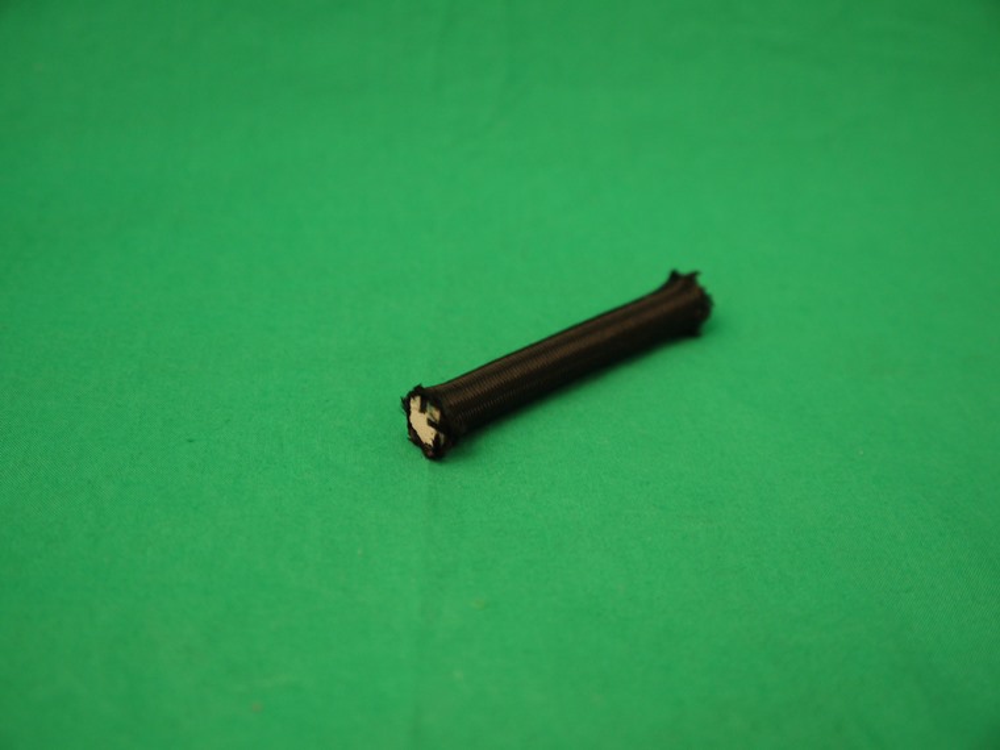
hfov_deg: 41.2
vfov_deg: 31.5
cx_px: 500
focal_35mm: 46
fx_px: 1329
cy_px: 375
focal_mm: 23
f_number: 4.4
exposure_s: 1/50
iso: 400
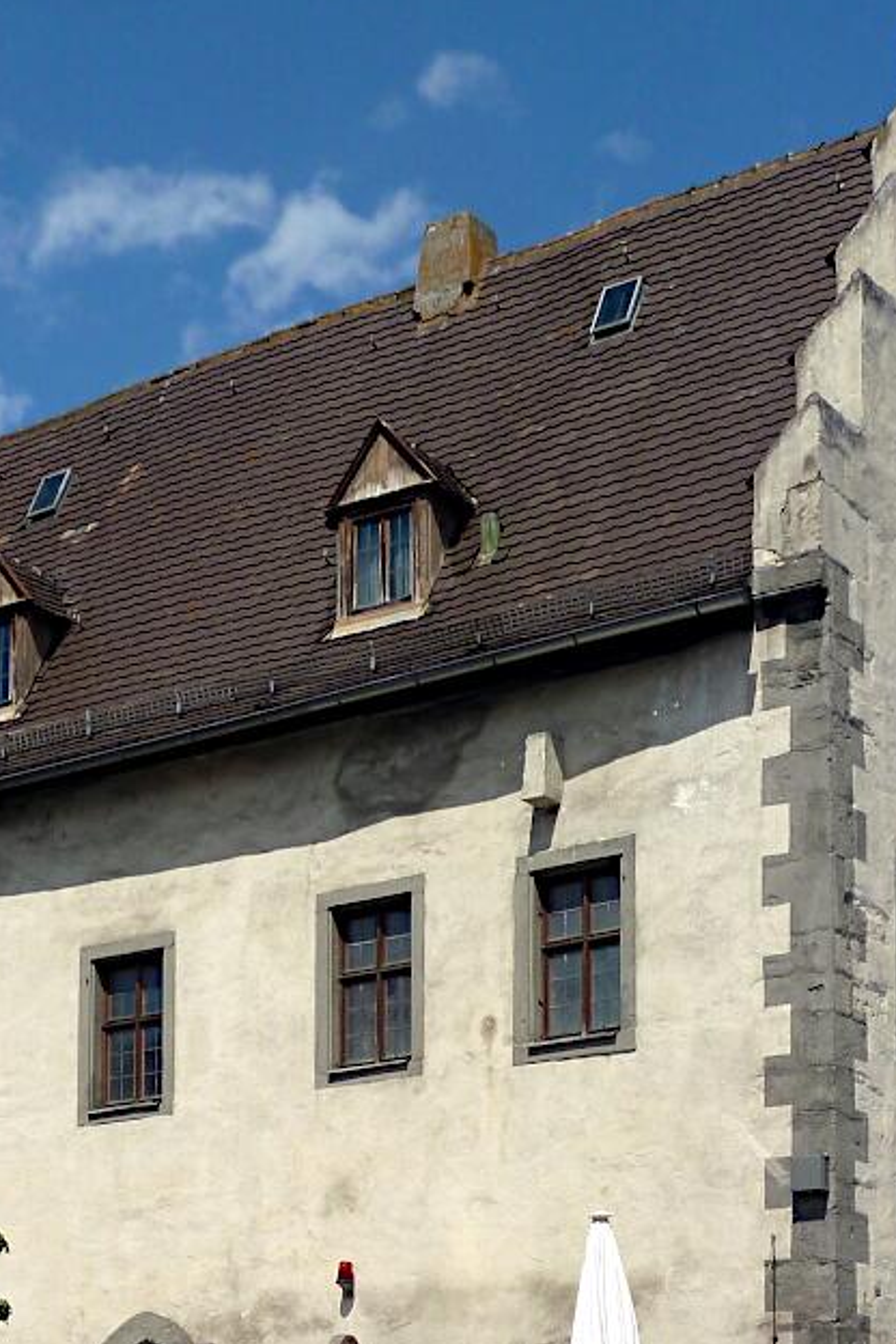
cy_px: 1135
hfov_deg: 23.3
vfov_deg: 33.2
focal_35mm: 58
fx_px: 2165
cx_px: 364
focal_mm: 4.7
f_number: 5.6
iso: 80
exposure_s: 1/640
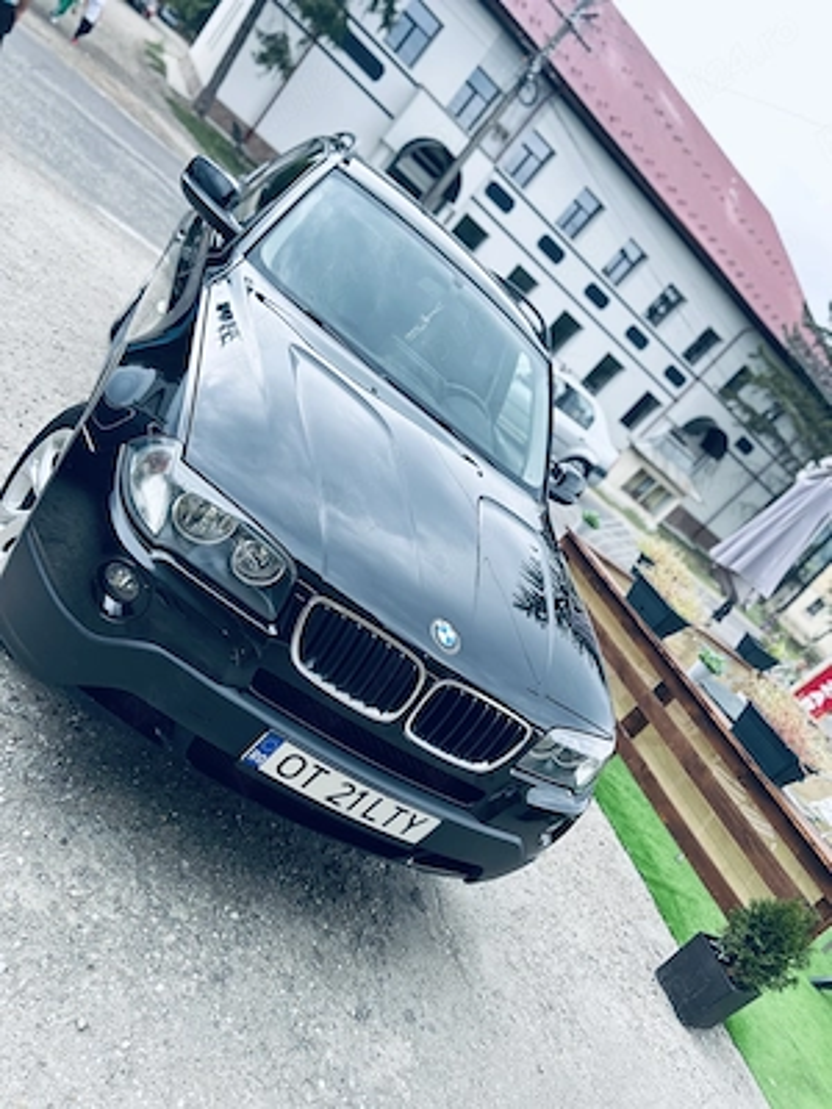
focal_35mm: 26
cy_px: 554
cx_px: 416
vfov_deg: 67.3
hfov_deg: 53.1
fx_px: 833
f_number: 1.5
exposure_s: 1/473
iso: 50
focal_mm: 5.7
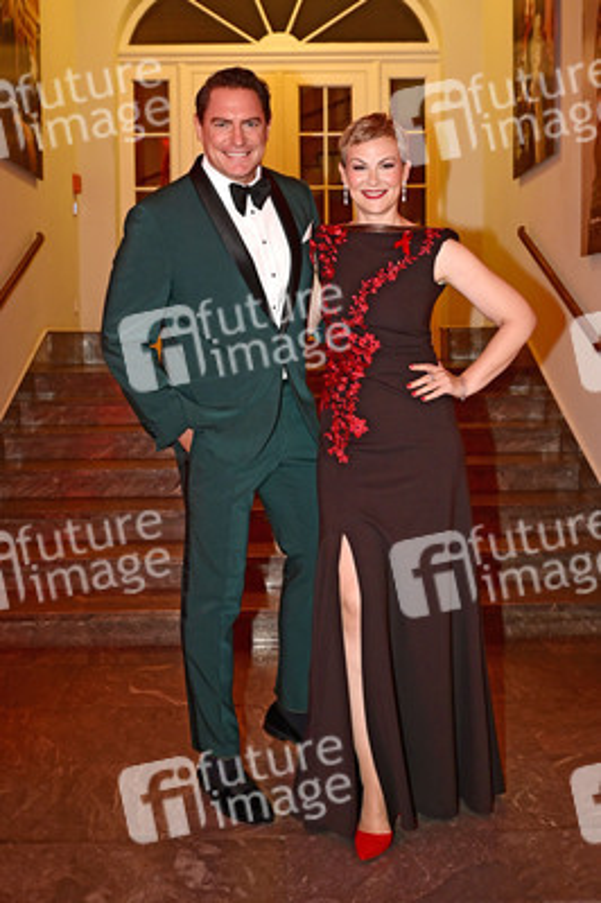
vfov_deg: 53.2
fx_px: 903
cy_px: 452
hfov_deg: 36.8
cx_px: 300
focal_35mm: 36
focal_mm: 36
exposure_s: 1/200
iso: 2000
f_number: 4.5
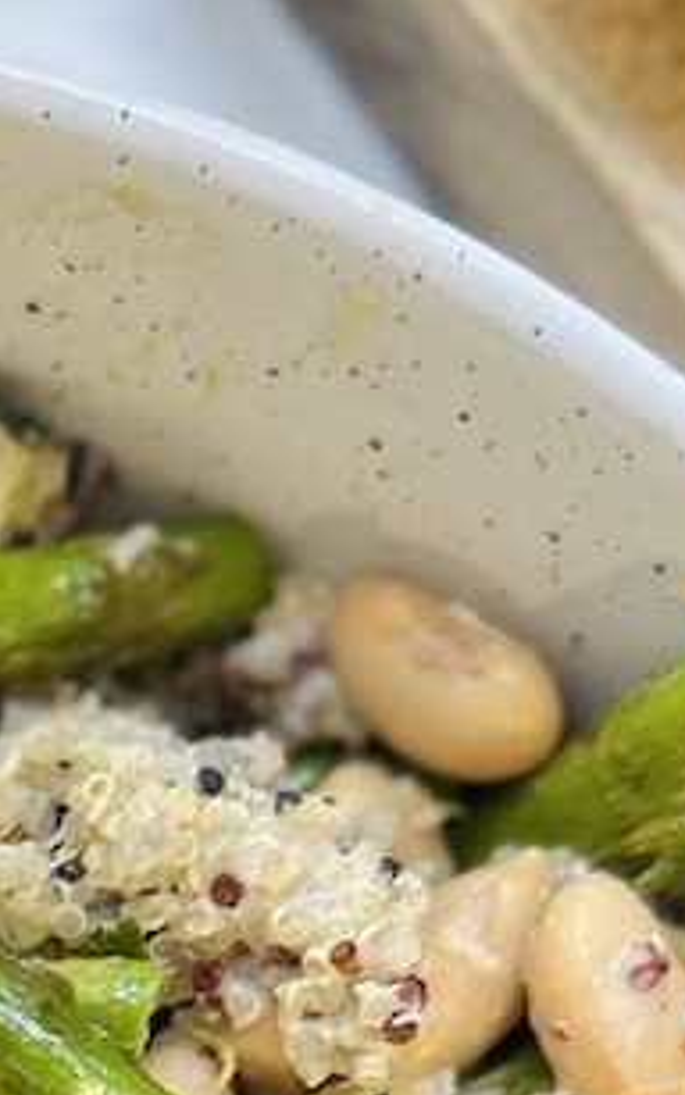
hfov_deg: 11.4
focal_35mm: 106
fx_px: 3165
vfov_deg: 17.2
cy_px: 1758
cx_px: -578
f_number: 1.78
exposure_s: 1/121
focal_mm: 6.86
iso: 160
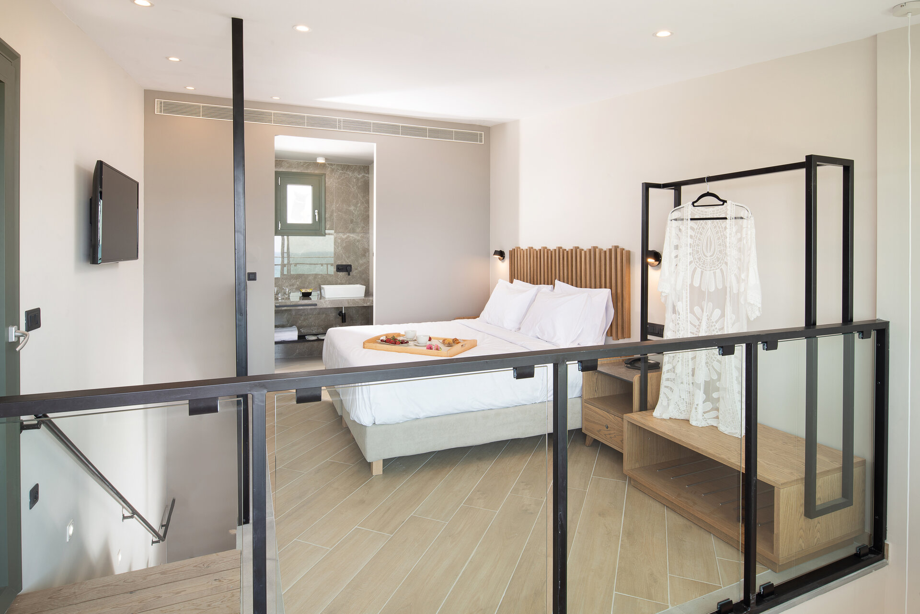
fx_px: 486
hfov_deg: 86.9
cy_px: 307
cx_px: 460
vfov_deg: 64.6
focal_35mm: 19
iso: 100
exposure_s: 1/2.5
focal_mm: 19
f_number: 14
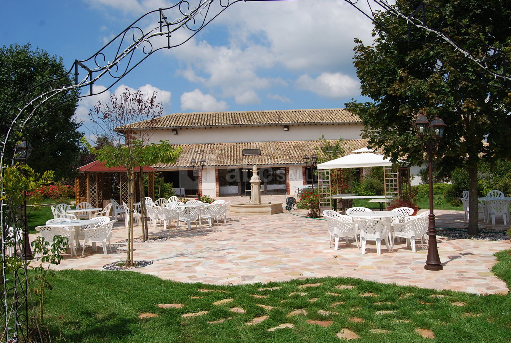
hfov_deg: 61.8
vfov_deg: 43.8
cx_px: 256
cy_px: 172
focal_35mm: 30
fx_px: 427
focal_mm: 20
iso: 100
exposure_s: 1/320
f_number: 9
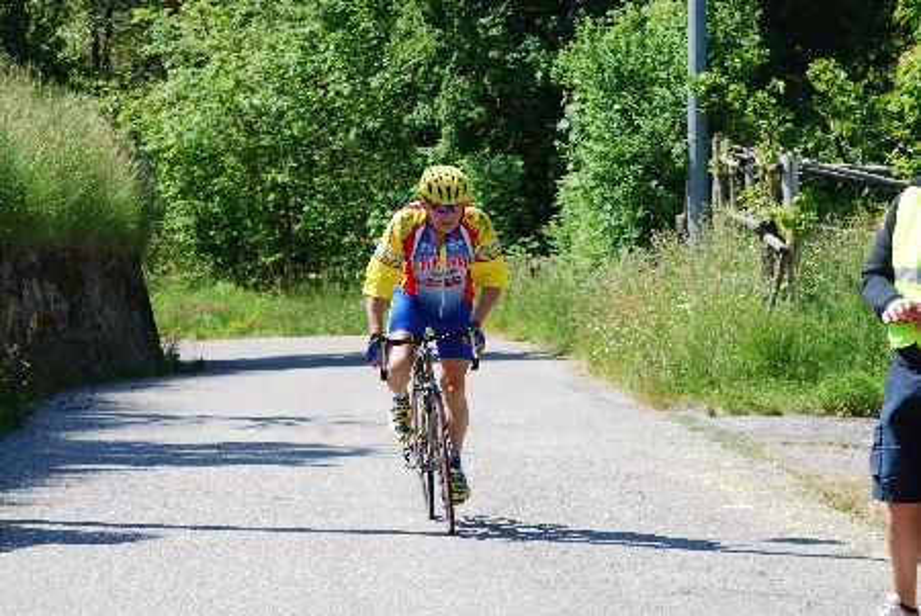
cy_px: 308
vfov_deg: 9.2
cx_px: 460
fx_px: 3841
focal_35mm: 150
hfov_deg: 13.7
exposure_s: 1/125
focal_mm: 100
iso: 100
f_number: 8
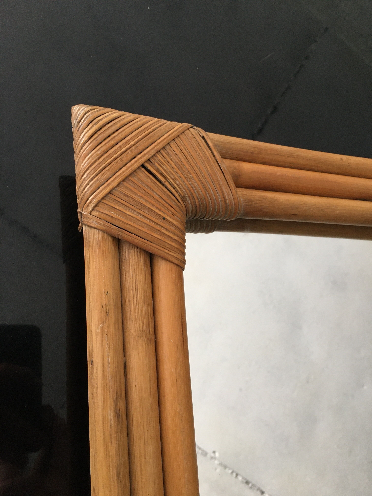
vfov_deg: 61.7
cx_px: 186
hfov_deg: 48.2
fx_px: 416
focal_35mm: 29
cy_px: 248
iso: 64
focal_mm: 4.15
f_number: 2.2
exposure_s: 1/33
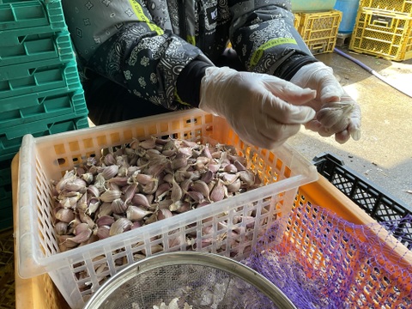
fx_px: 345
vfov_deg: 48.2
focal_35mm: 29
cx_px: 206
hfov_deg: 61.7
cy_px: 154
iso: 40
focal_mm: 3
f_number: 1.8
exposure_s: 1/120
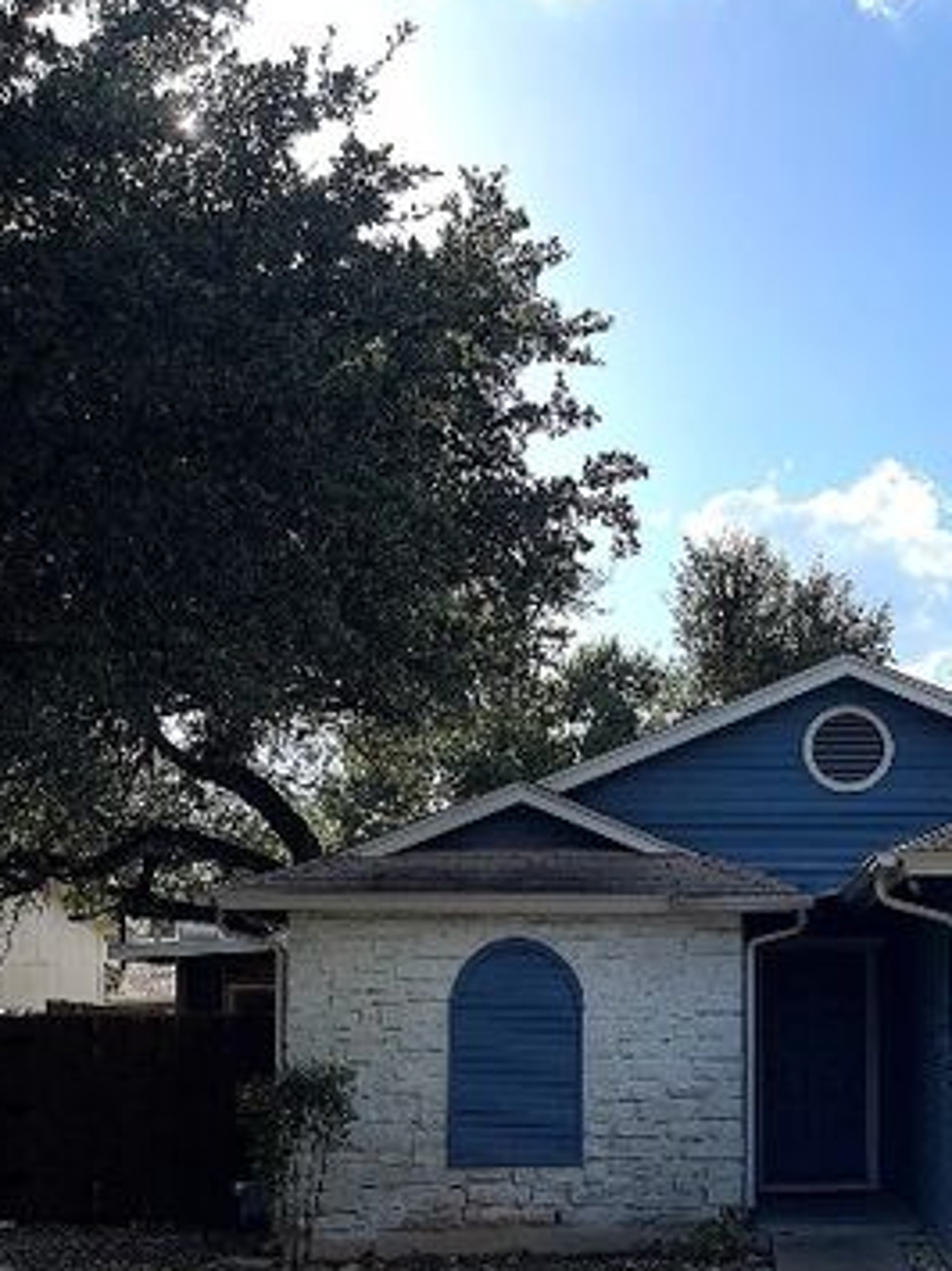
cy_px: 872
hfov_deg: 29.8
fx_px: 1724
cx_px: 816
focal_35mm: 47
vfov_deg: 39.8
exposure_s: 1/4902
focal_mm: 5.1
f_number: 1.6
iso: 32
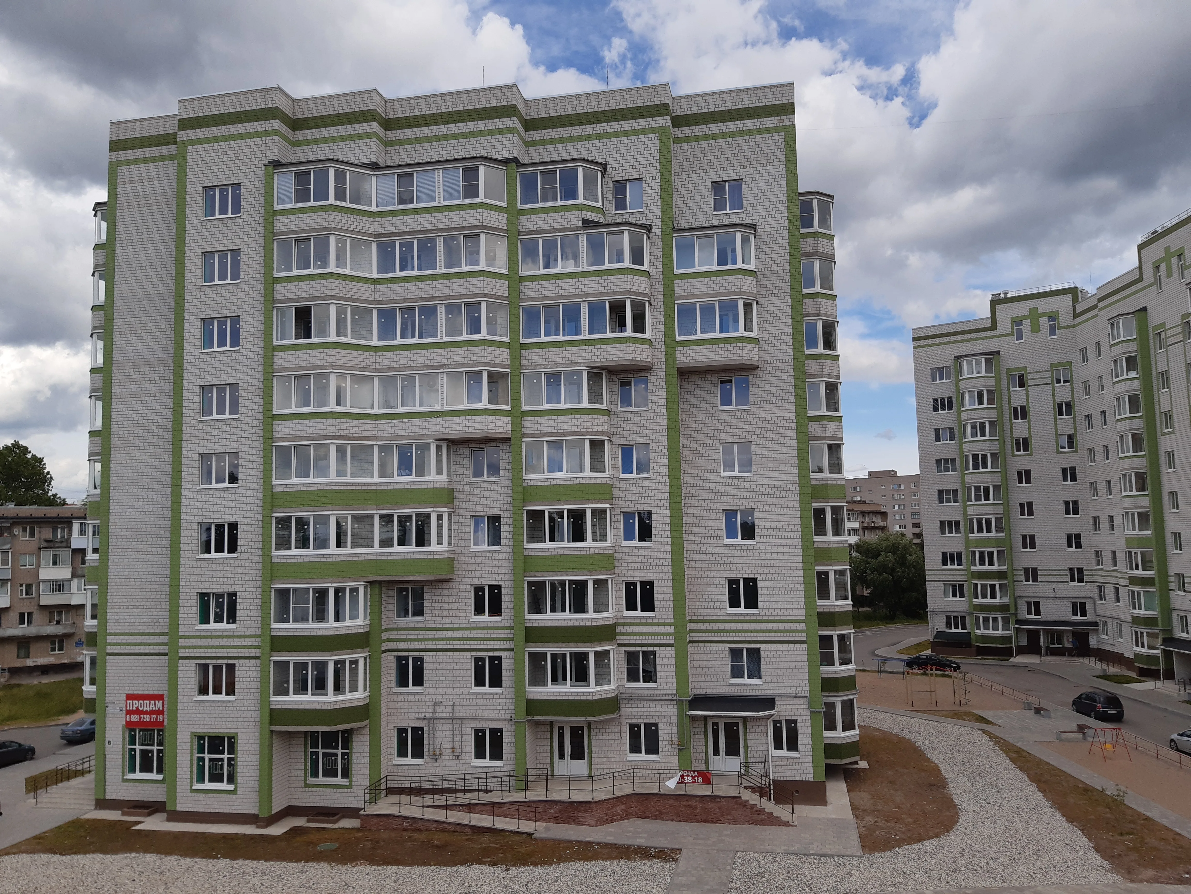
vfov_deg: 53.1
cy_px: 447
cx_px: 596
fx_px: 895
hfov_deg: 67.3
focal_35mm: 26
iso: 40
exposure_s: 1/1366
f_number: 1.7
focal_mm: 3.92
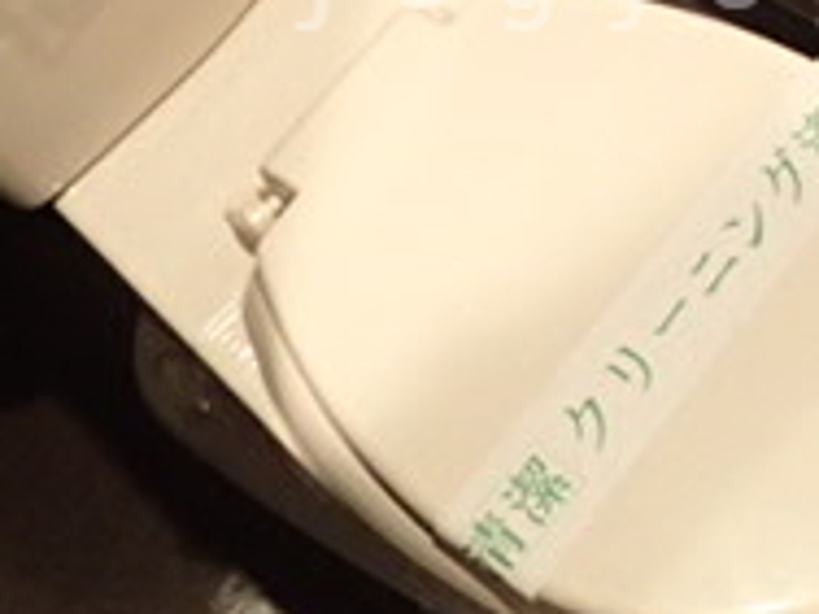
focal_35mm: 85
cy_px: -22
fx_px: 2011
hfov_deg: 22.8
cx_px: 592
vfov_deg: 16.9
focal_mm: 4.5
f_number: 2
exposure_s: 1/30
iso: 640
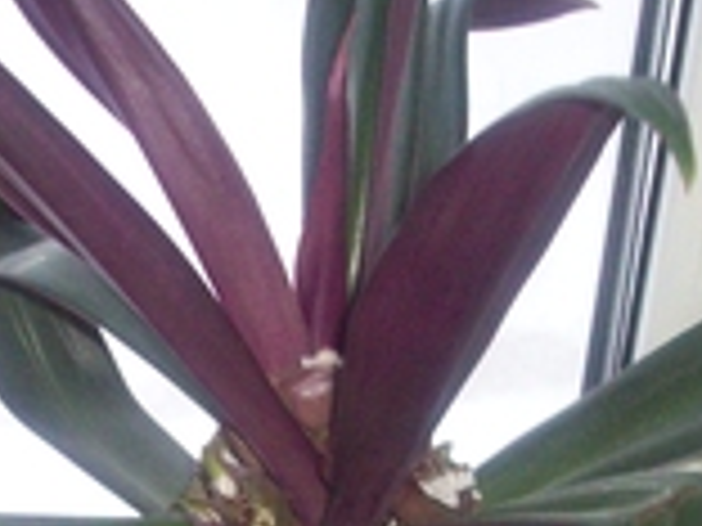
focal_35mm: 107
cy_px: 553
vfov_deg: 13.6
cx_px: 198
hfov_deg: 18.3
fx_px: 2170
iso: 200
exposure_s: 1/64
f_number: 2.8
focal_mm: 6.2
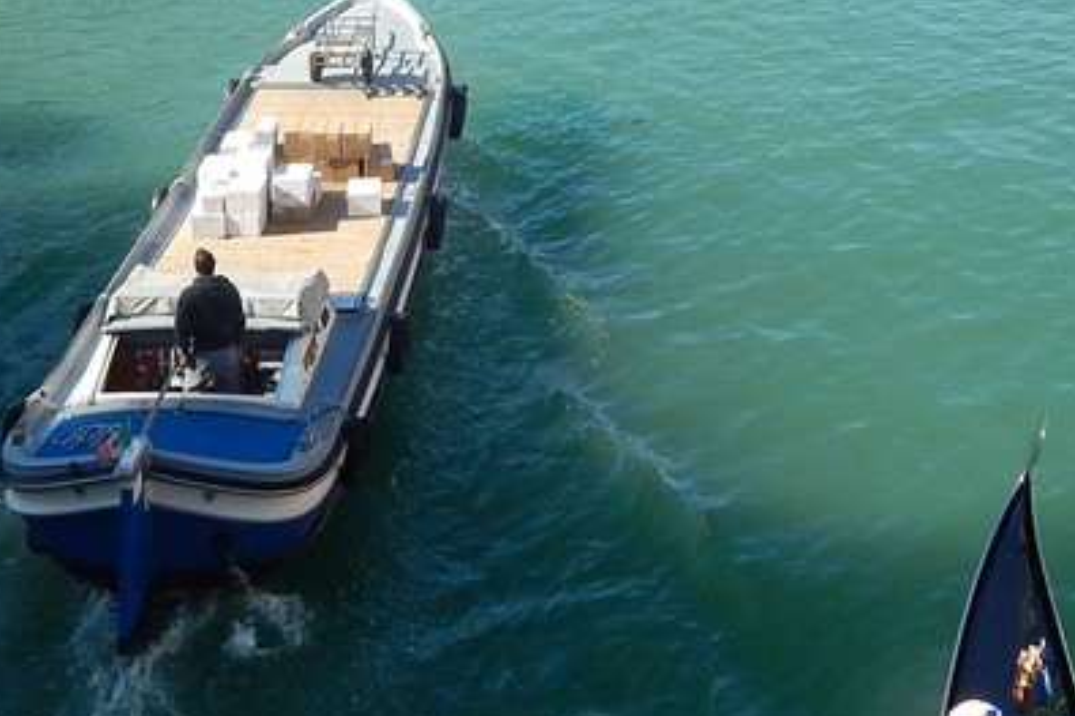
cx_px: 523
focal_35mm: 62
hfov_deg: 32.4
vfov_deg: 20.5
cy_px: -139
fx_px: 1851
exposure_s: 1/800
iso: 125
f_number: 3
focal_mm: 4
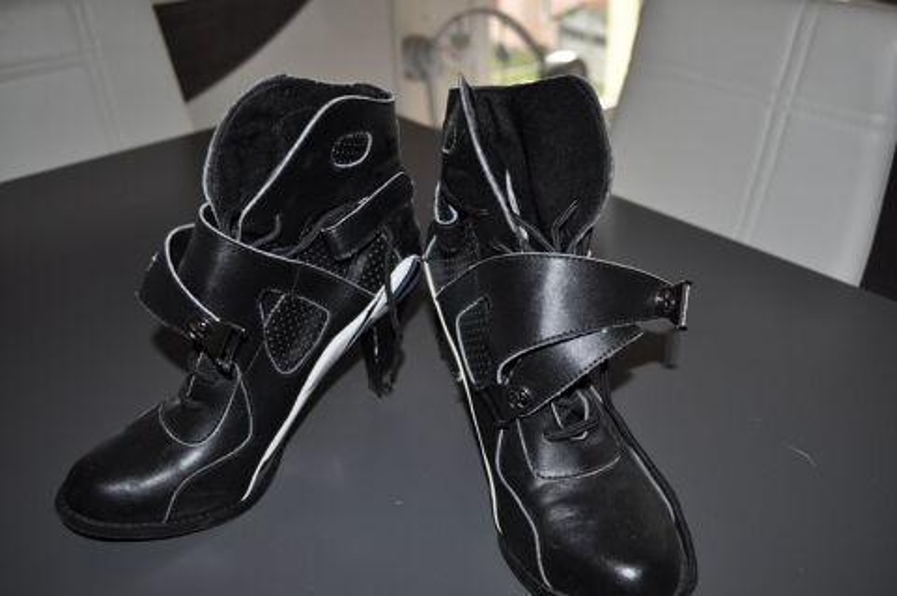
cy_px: 298
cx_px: 448
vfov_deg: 39.9
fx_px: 821
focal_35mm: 33
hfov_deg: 57.3
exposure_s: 1/200
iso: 200
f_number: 4
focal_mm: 22
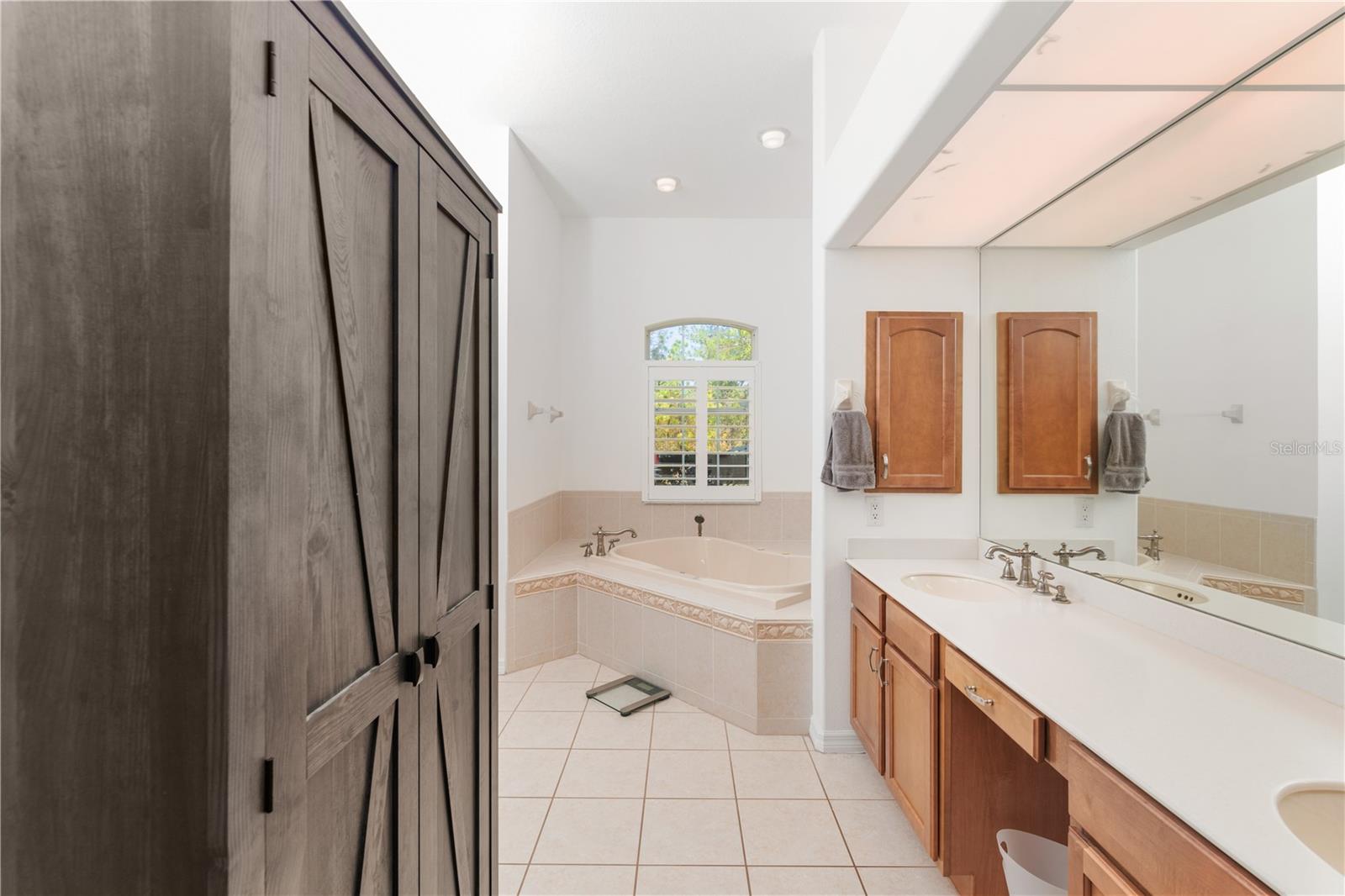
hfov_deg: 100.4
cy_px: 448
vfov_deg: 77.3
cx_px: 672
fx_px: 560
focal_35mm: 15
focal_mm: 15
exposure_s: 1/60
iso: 200
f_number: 8
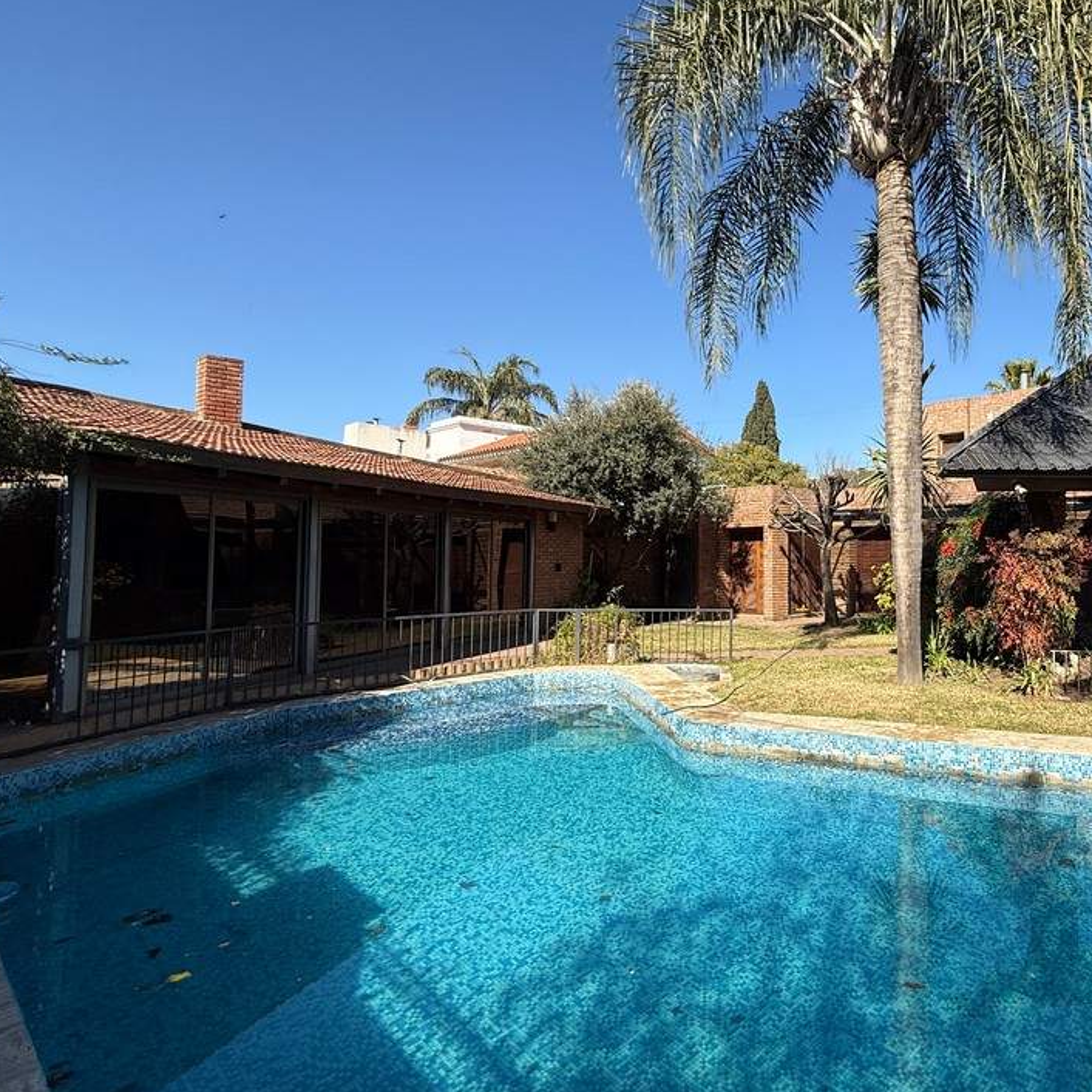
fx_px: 749
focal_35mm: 21
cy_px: 516
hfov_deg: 67.8
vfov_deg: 72.1
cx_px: 811
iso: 50
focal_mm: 2.22
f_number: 2.2
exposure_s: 1/1534
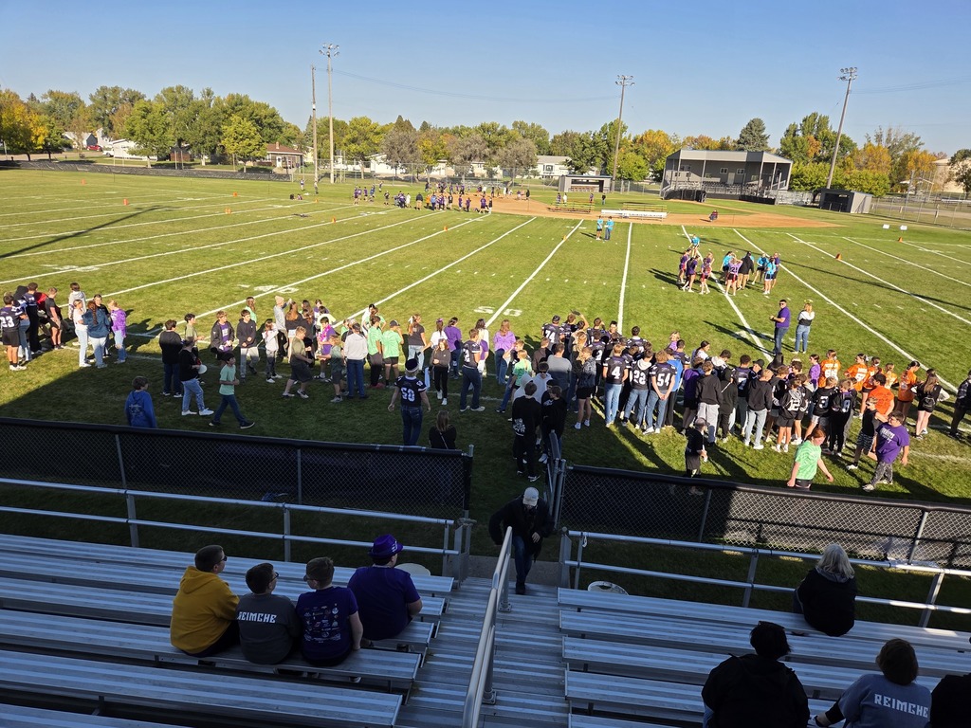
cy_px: 364
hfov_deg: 73.9
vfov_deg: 58.9
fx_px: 645
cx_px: 486
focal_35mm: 23
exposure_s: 1/2890
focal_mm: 5.4
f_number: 1.8
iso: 80
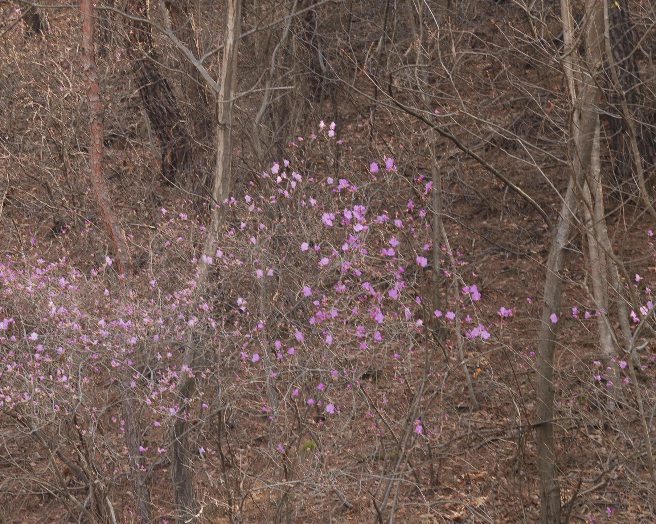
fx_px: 1864
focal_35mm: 96
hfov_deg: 19.9
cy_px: 290
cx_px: 211
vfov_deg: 16.0
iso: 200
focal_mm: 50
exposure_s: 1/40
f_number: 8
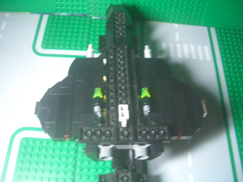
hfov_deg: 52.6
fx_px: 246
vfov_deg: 40.7
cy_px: 91
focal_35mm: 35
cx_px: 122
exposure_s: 1/20
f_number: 2.6
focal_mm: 5.8
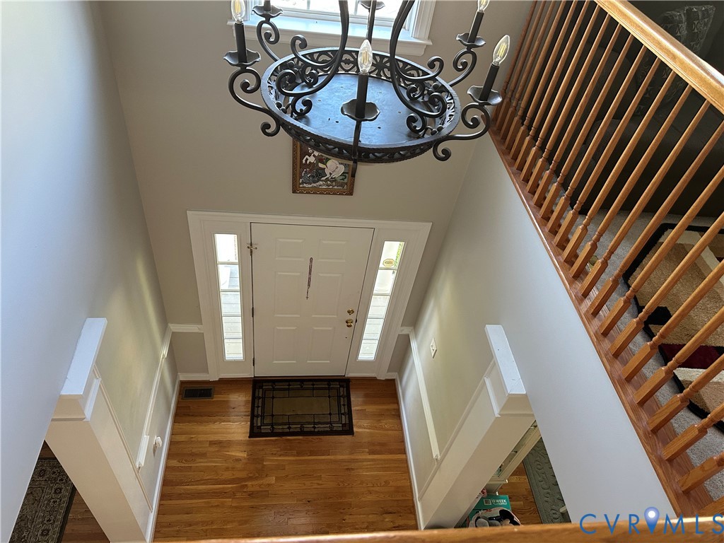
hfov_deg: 71.6
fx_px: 502
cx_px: 362
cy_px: 272
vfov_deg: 56.8
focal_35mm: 24
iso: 250
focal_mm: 6.86
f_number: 1.78
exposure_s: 1/60
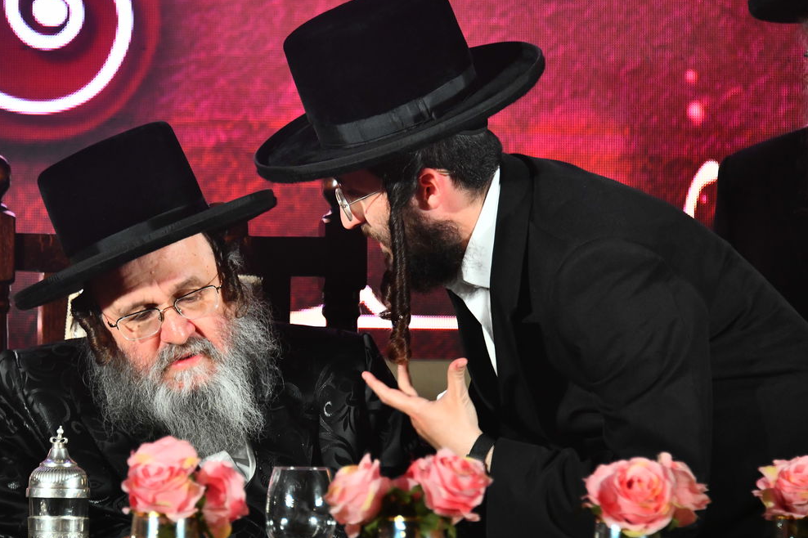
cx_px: 244
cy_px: 268
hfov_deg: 8.5
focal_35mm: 241
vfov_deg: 5.7
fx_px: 5407
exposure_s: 1/125
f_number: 5.6
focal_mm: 170
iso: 1600
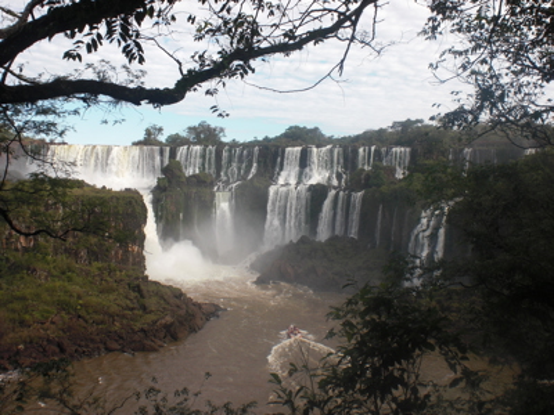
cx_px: 277
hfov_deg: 49.0
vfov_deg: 37.7
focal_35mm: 38
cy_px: 208
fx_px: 608
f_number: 5.6
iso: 64
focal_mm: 6.3
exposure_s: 1/200
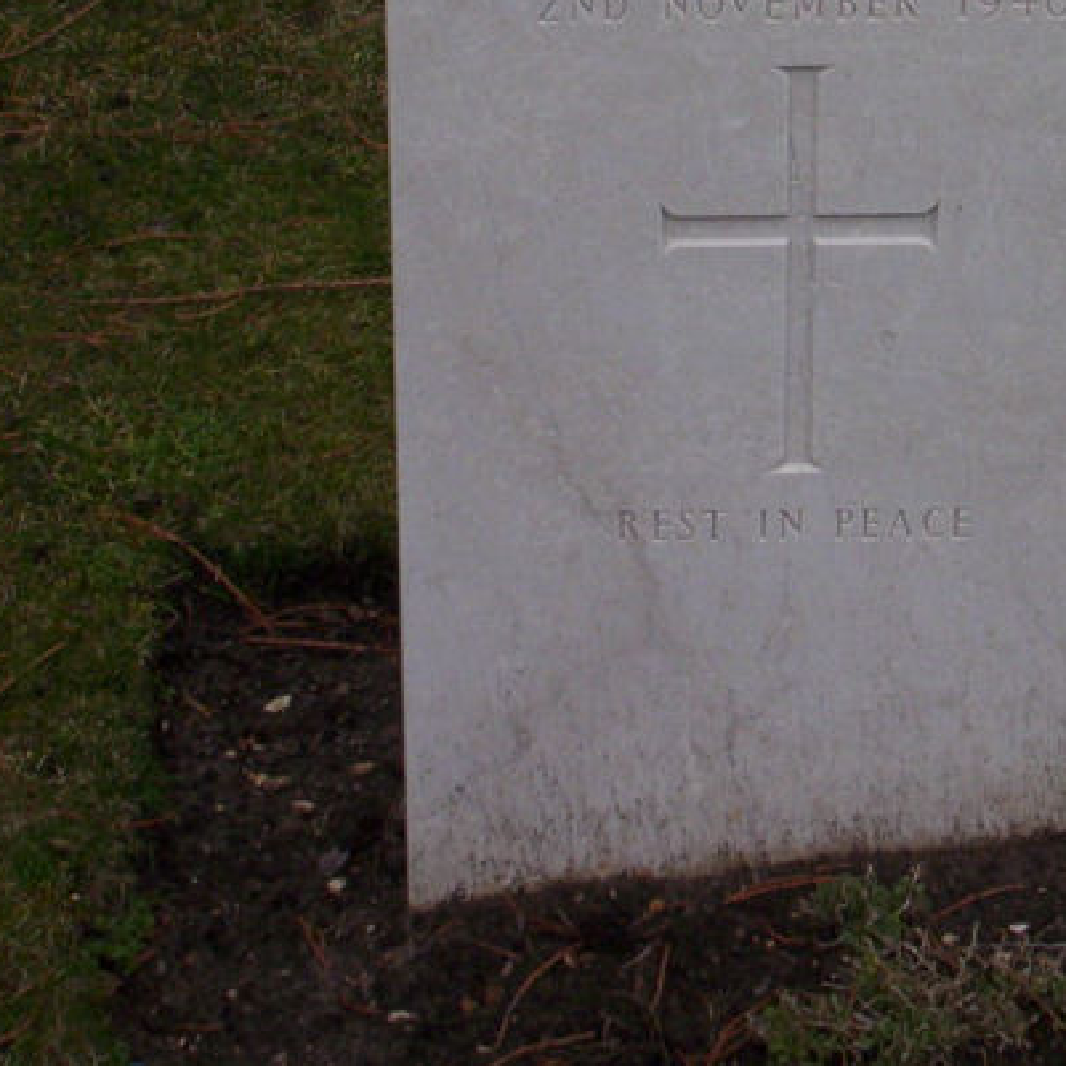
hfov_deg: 12.3
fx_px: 4947
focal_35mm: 142
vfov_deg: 12.2
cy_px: 44
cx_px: 718
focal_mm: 10.76
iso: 100
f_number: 3.62
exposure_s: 1/285
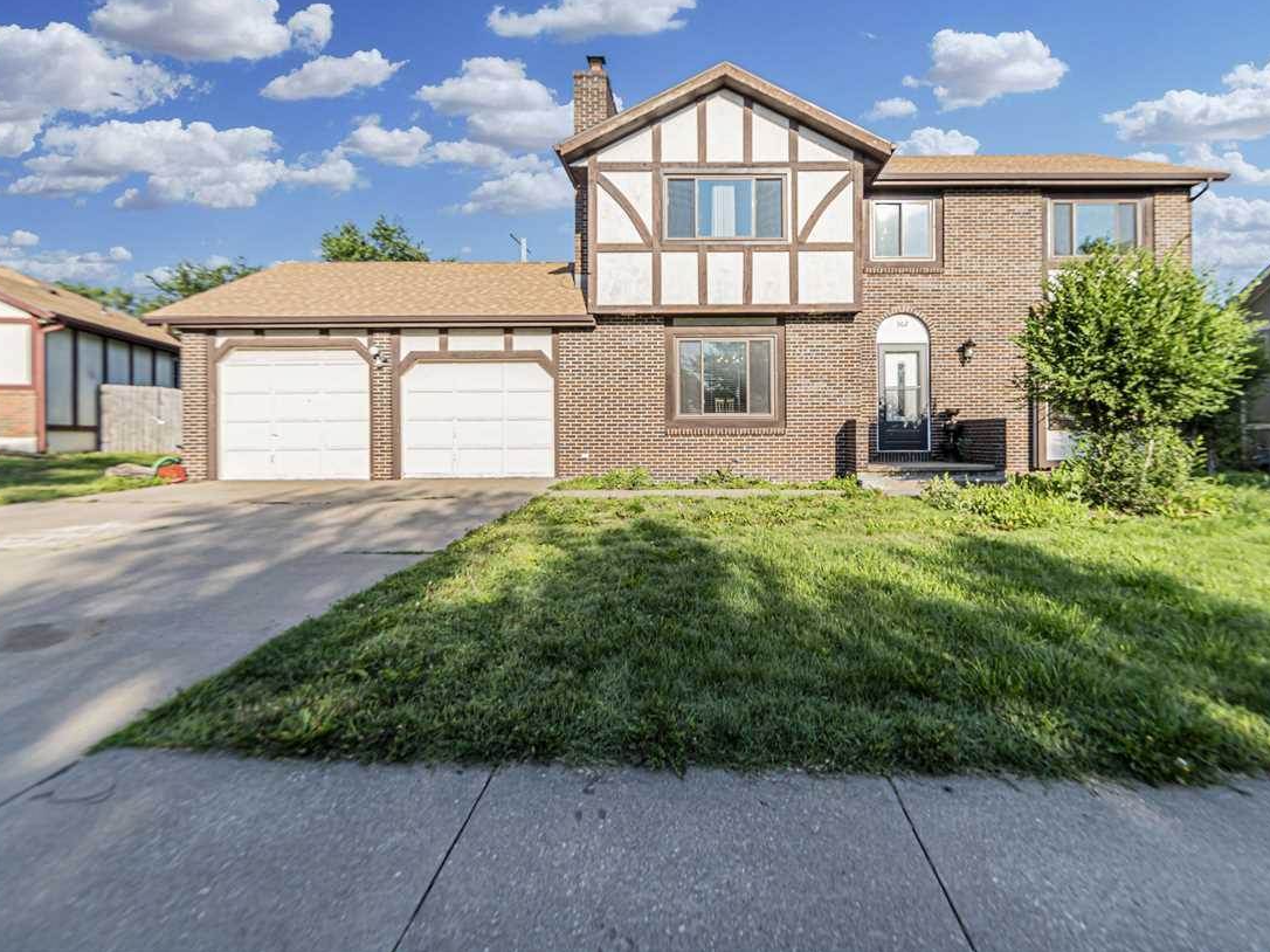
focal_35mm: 17
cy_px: 456
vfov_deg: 74.7
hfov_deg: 90.6
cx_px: 715
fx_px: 624
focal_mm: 10
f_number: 5.6
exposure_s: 1/250
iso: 100
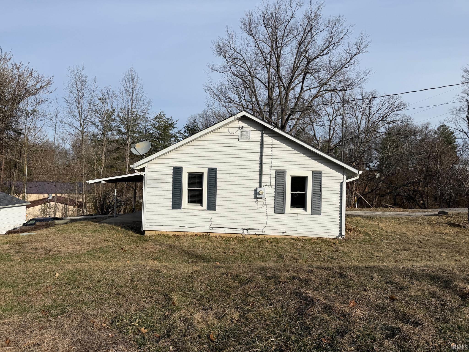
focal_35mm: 24
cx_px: 234
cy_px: 176
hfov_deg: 71.6
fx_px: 325
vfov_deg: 56.8
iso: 80
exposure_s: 1/6711
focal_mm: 6.76
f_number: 1.78
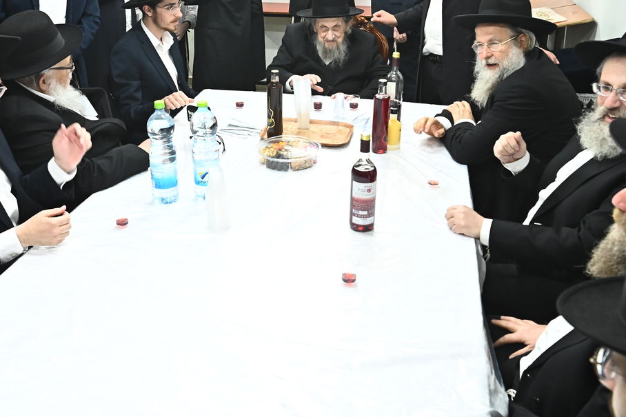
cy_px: 115
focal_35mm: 37
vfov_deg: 35.3
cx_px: 263
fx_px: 643
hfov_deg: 51.7
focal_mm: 24
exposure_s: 1/160
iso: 2500
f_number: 6.3
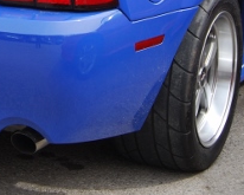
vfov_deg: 9.2
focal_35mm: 164
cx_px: 39
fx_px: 1185
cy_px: -92
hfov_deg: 11.7
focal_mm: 30
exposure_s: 1/160
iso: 100
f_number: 6.3
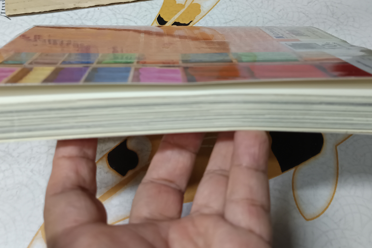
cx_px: 185
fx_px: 372
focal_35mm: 36
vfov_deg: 36.3
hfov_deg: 53.1
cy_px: 74
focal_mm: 5.31
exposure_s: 1/25
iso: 1136
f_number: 1.7
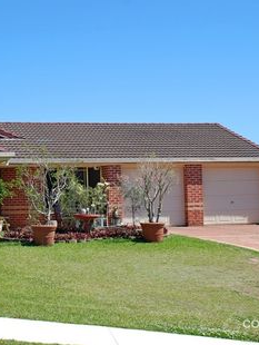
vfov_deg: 28.6
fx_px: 675
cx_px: 51
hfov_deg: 21.5
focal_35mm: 68
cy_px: 172
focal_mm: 31
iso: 100
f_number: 7.1
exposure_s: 1/200
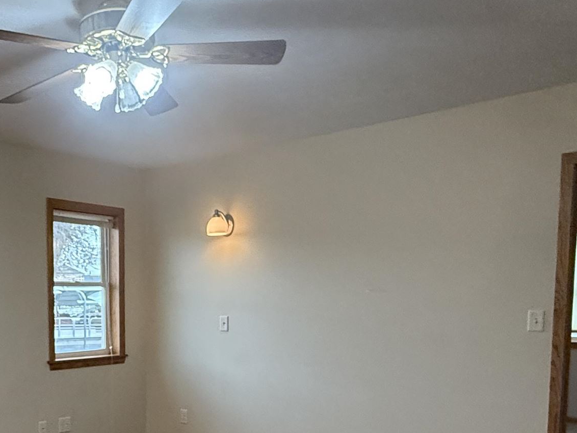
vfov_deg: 36.4
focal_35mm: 38
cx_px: 111
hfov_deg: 46.3
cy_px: 348
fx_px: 633
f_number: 2.2
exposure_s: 1/120
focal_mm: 2.22
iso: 500
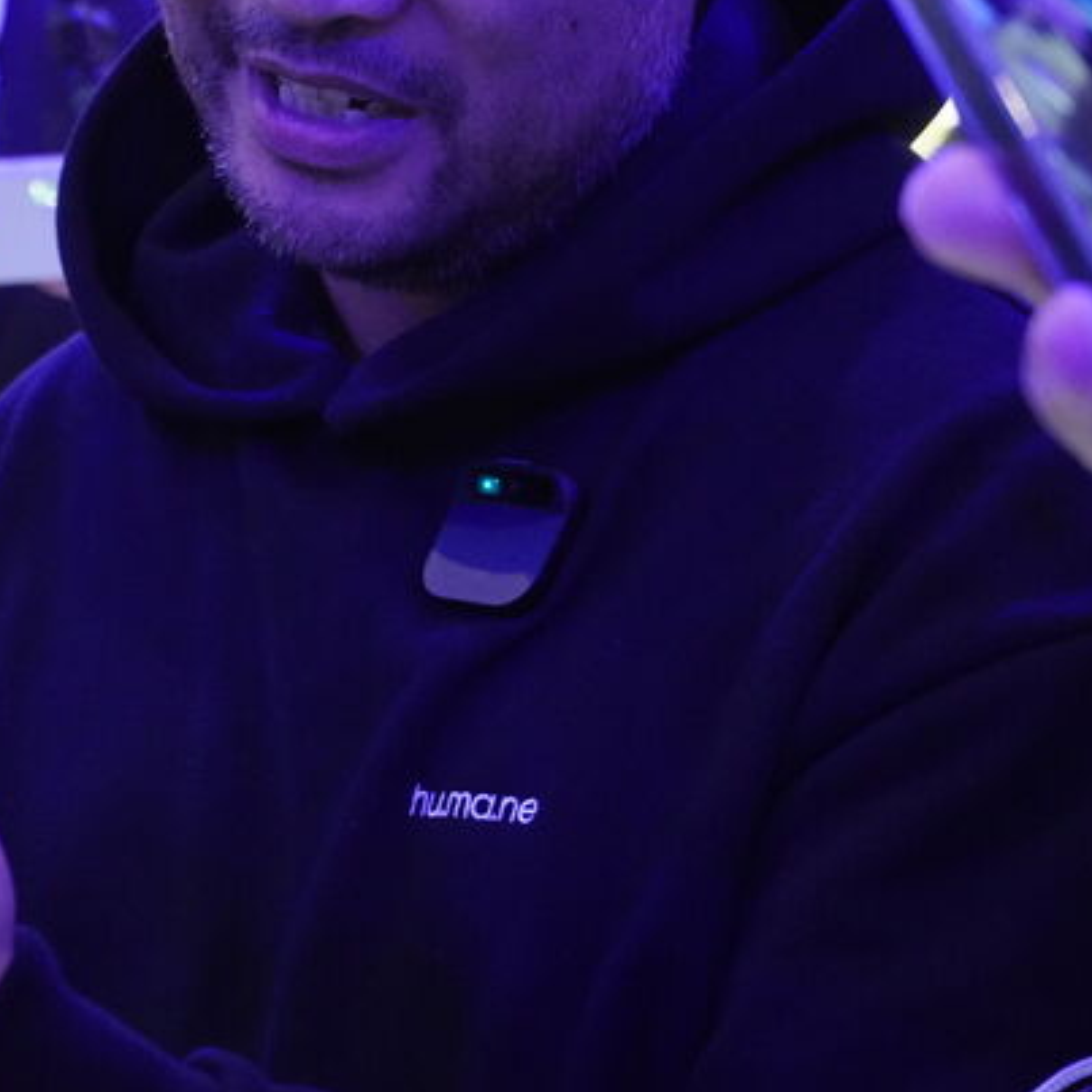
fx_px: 3462
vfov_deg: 17.9
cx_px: 412
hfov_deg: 17.9
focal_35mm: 97
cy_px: 543
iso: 6400
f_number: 5.6
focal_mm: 50
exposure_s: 1/160
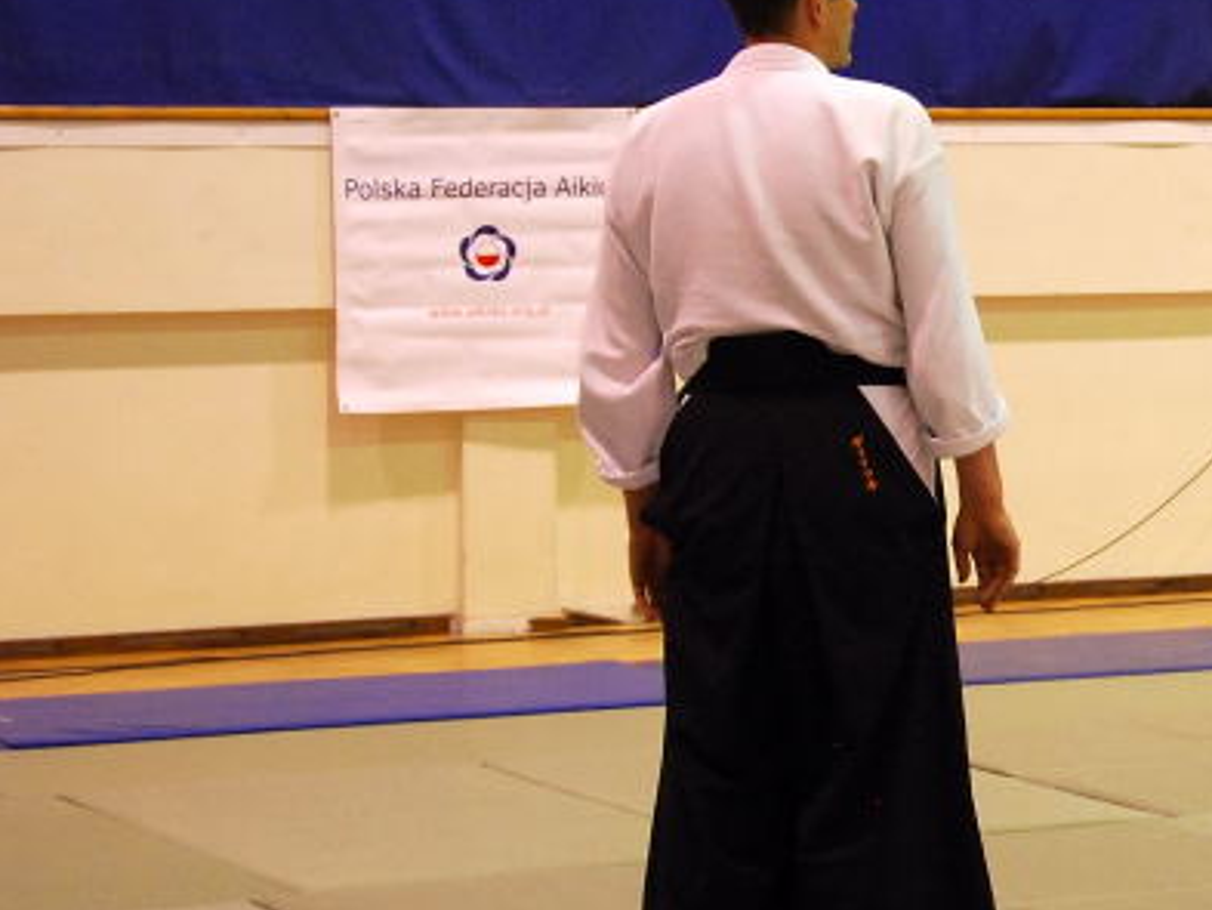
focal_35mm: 143
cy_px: 270
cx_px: 1523
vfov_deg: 10.4
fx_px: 5008
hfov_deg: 13.4
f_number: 4.5
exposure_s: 1/40
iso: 800
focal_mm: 38
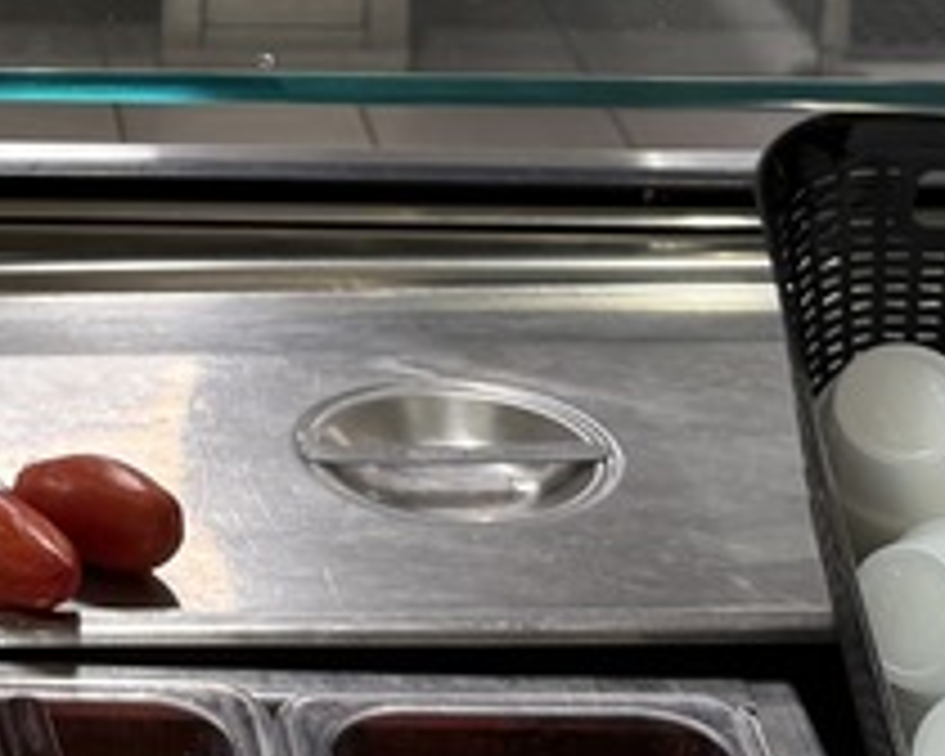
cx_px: -432
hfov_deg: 15.6
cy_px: -324
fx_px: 3188
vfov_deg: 12.9
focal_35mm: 114
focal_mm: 6.76
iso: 125
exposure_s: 1/120
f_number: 1.78
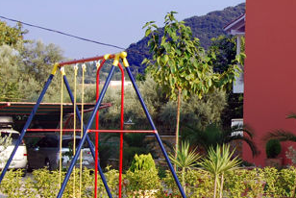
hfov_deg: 17.0
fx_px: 944
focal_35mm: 115
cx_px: 362
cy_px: 95
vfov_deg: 12.0
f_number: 6.3
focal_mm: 23
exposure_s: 1/160
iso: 100
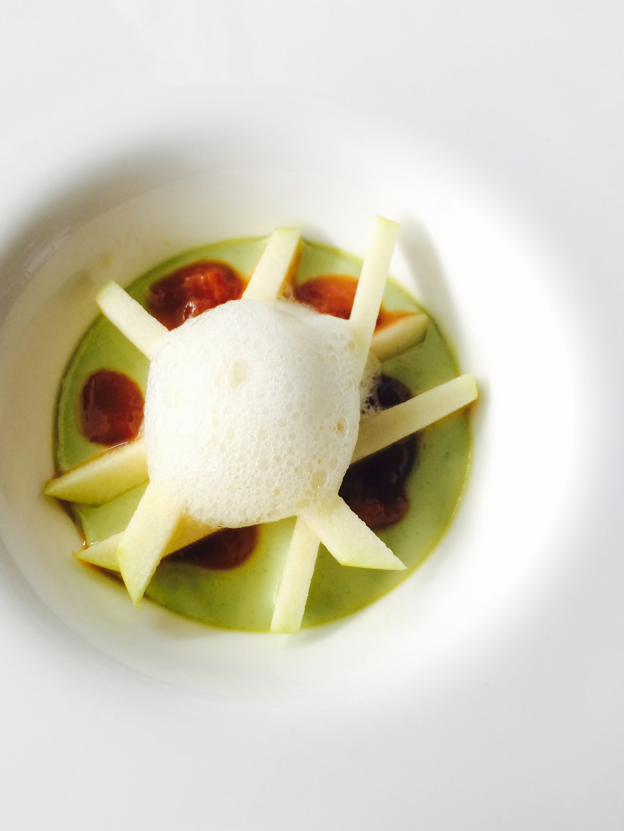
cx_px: 263
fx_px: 889
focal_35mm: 37
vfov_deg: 50.1
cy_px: 456
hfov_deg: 38.6
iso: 80
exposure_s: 1/30
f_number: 2.2
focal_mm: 4.15
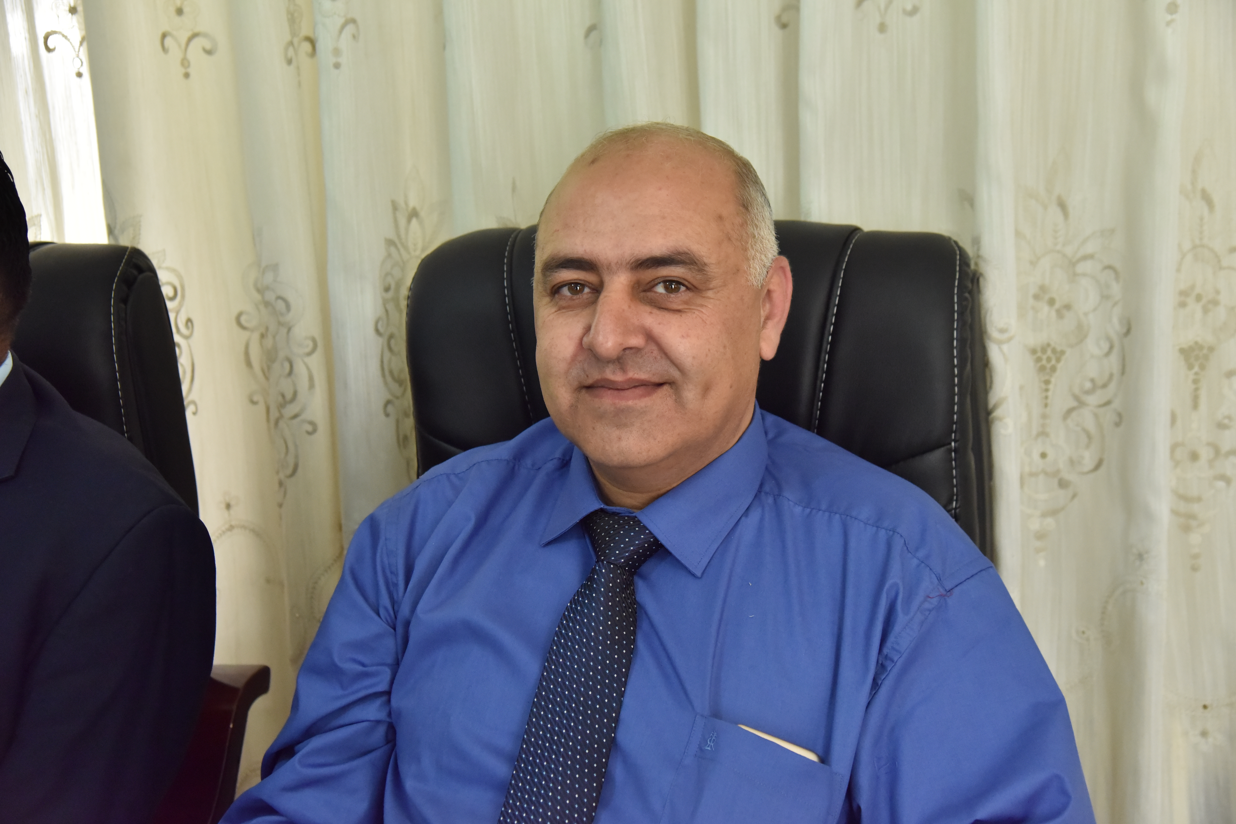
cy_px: 412
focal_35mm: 52
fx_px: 1785
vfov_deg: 26.0
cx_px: 618
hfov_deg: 38.2
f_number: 5
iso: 2500
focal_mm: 52
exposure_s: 1/100
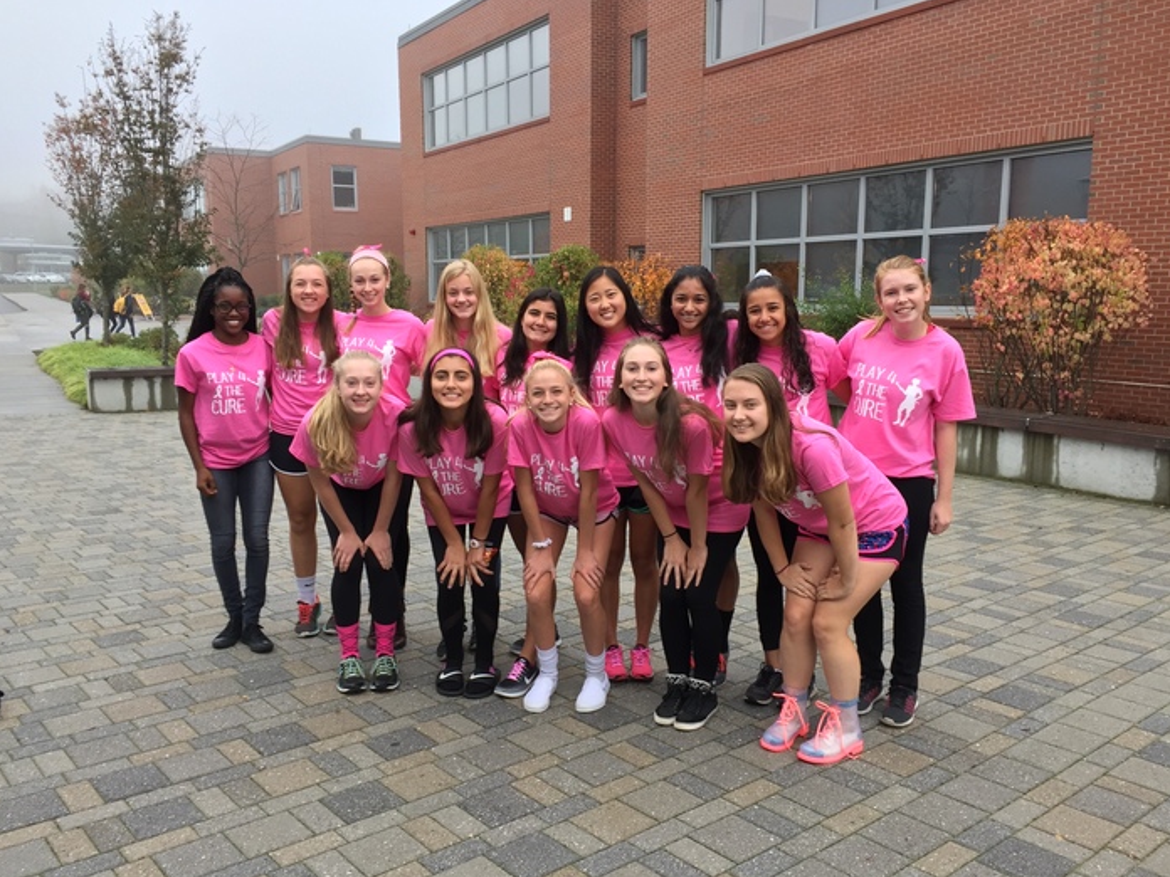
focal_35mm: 30
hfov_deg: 60.0
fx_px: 1014
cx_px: 585
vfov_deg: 46.8
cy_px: 450
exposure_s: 1/120
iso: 40
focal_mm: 4.15
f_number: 2.2
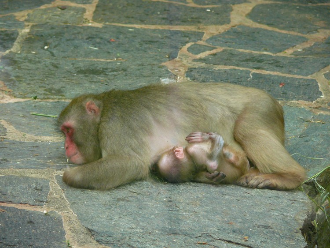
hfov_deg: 8.3
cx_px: 165
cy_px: 124
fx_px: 2287
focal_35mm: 240
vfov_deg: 6.2
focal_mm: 50.7
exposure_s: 1/125
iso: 200
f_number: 3.6
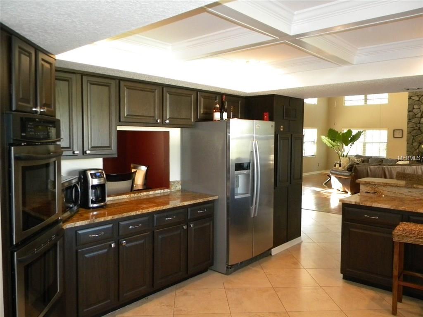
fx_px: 342
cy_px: 158
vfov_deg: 49.7
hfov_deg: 63.5
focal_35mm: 28
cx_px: 212
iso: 400
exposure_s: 1/26
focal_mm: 5
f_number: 3.5
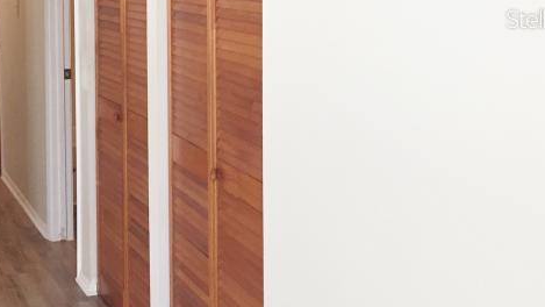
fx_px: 997
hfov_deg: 28.9
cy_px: 19
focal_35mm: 69
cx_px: 21
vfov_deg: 17.2
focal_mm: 4.15
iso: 50
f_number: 2.2
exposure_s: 1/30
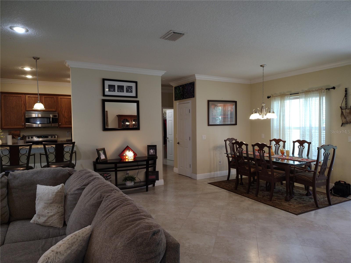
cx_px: 176
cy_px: 132
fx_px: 243
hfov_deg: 71.6
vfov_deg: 56.8
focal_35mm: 24
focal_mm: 5.56
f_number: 1.8
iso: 479
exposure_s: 1/120
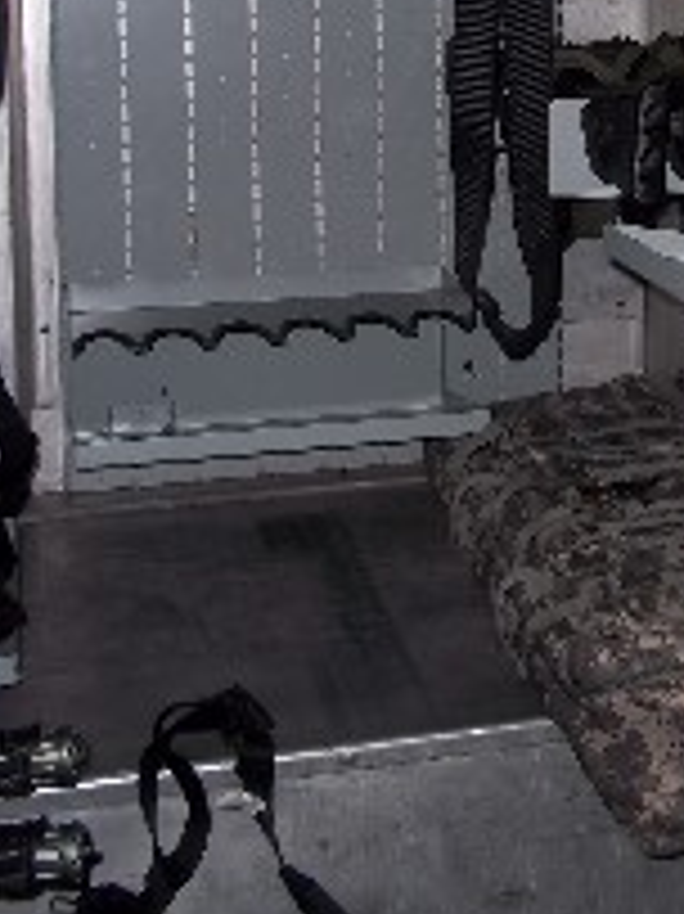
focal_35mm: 71
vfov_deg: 26.6
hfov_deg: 20.2
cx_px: 634
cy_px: 113
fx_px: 1873
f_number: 3.1
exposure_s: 1/30
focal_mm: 6.5
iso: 80
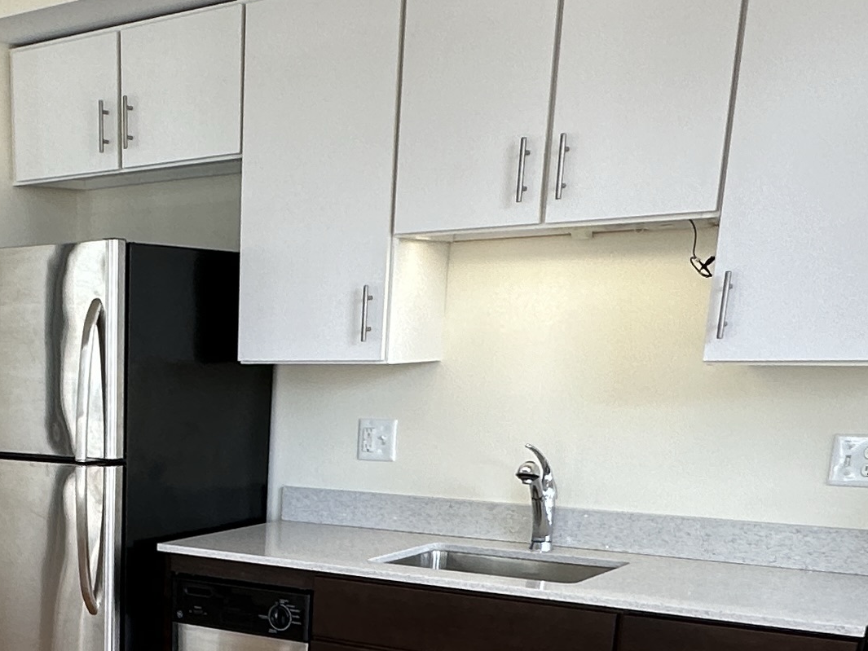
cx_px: 37
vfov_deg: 25.1
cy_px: 755
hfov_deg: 33.6
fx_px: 1329
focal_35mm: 53
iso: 64
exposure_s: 1/99
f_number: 2.2
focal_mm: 2.22
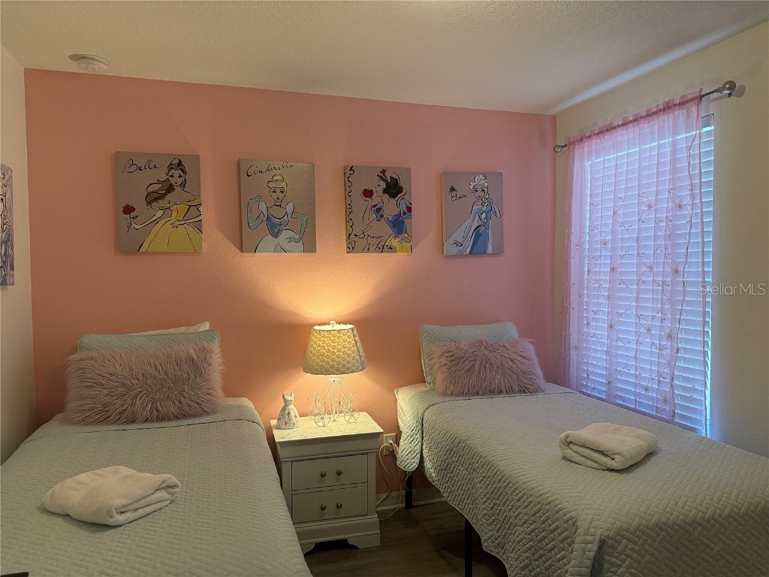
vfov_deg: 56.8
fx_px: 533
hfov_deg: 71.6
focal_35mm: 24
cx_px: 384
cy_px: 288
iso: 320
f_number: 1.78
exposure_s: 1/120
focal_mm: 6.76
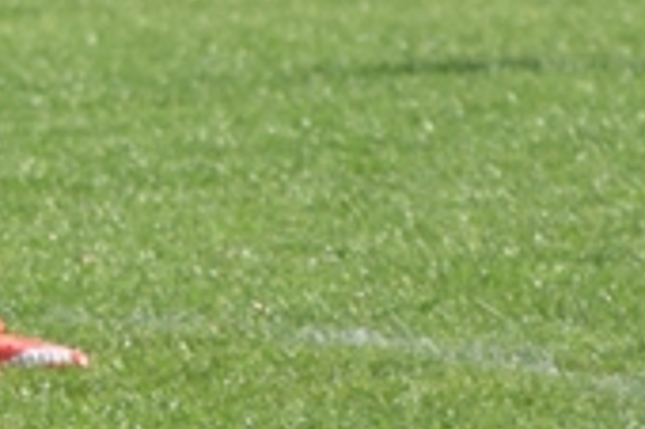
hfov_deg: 1.5
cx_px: -740
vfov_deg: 1.0
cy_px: -308
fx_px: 24701
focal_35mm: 1380
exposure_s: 1/1000
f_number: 5.6
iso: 400
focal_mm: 200
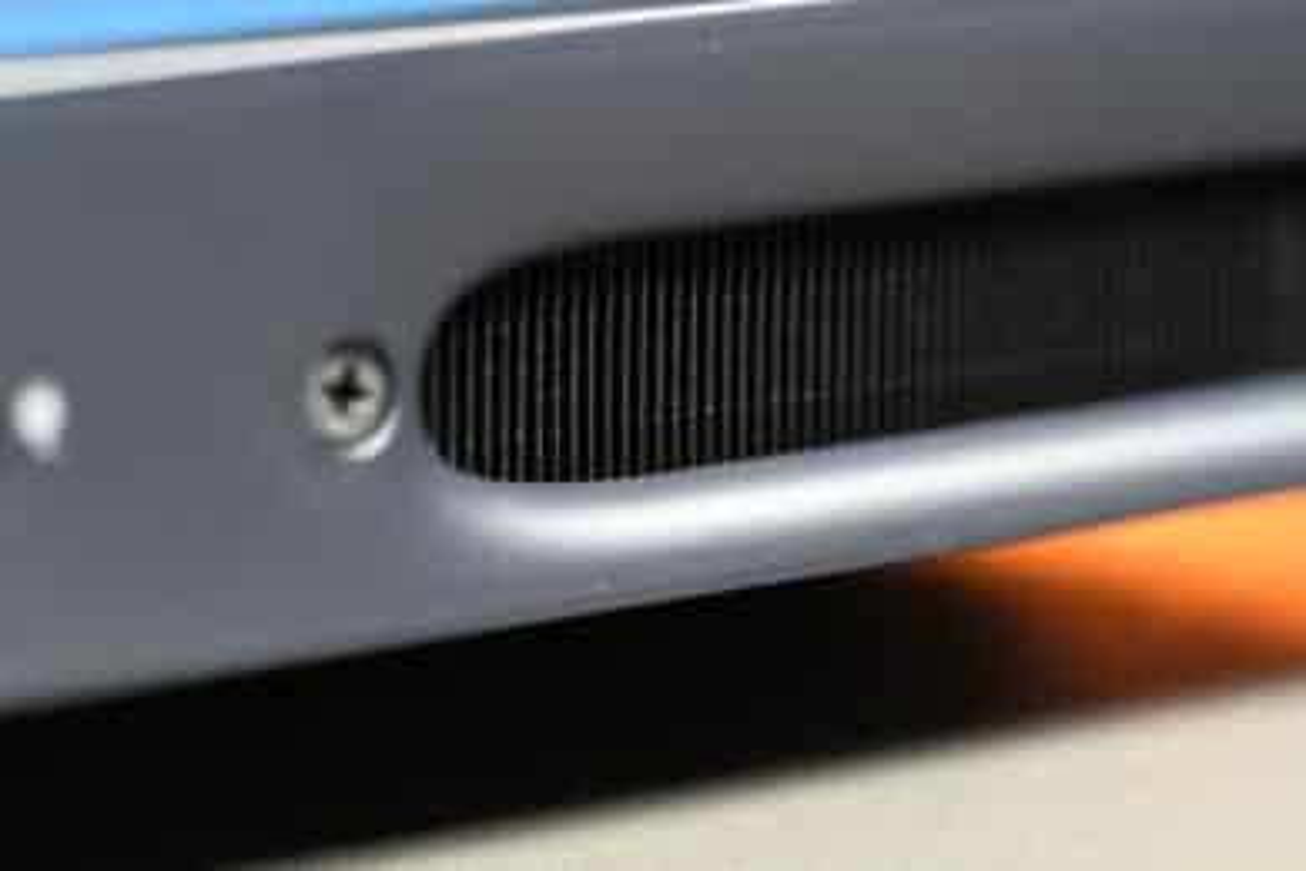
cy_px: 436
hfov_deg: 19.5
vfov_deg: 13.0
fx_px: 3809
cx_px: 653
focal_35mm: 105
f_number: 11
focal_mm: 105
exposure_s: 1/30
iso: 8000
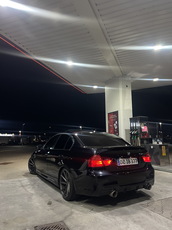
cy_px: 115
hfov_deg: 54.9
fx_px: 166
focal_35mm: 25
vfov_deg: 69.4
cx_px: 86
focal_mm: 5.1
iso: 160
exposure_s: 1/53
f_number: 1.6
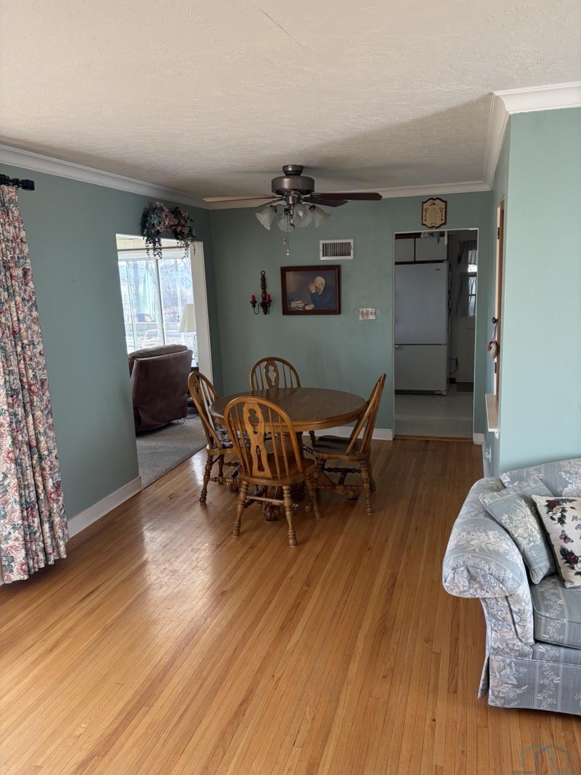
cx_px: 290
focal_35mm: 26
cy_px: 388
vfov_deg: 67.3
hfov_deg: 53.1
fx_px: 582
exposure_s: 1/152
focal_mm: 5.96
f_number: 1.6
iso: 125
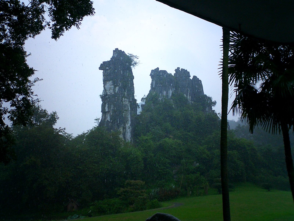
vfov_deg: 38.7
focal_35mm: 37
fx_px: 314
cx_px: 147
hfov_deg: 50.1
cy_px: 110
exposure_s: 1/640
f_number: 3.5
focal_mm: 5.6
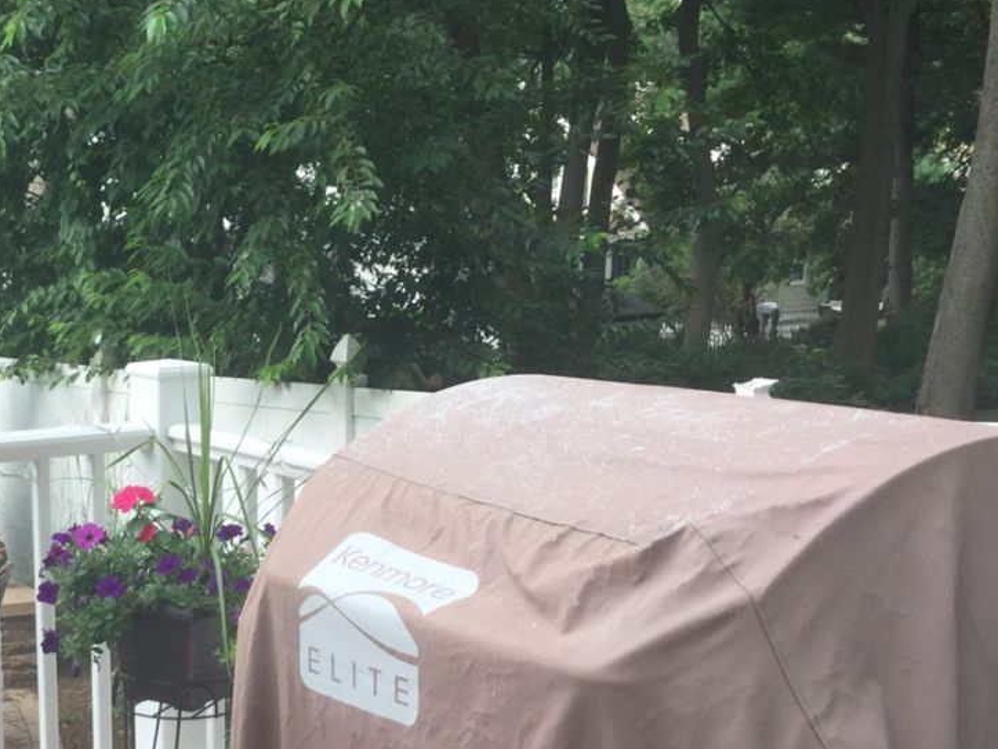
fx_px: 1731
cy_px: 527
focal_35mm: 60
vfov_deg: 24.3
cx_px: 166
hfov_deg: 31.2
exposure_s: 1/215
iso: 25
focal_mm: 3.3
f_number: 2.4
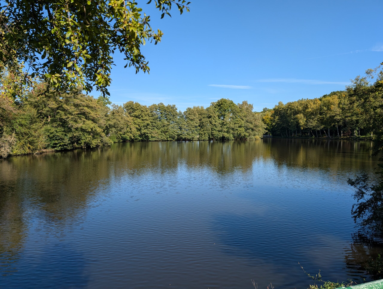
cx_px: 192
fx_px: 266
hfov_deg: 71.5
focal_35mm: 24
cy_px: 144
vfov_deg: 56.9
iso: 21
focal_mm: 6.9
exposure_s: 1/863
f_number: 1.68
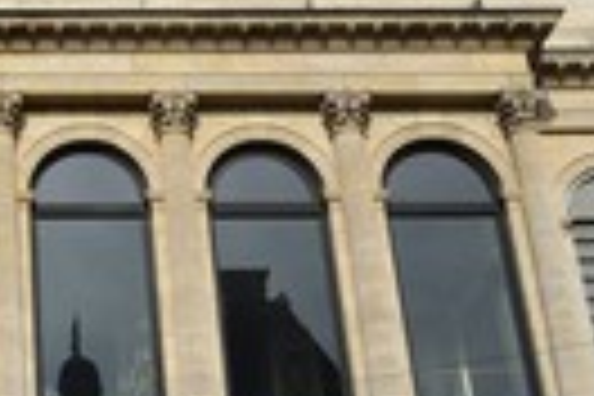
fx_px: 1683
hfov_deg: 19.1
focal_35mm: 102
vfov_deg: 13.2
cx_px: -76
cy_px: -22
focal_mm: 32
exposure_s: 1/250
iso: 200
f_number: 10
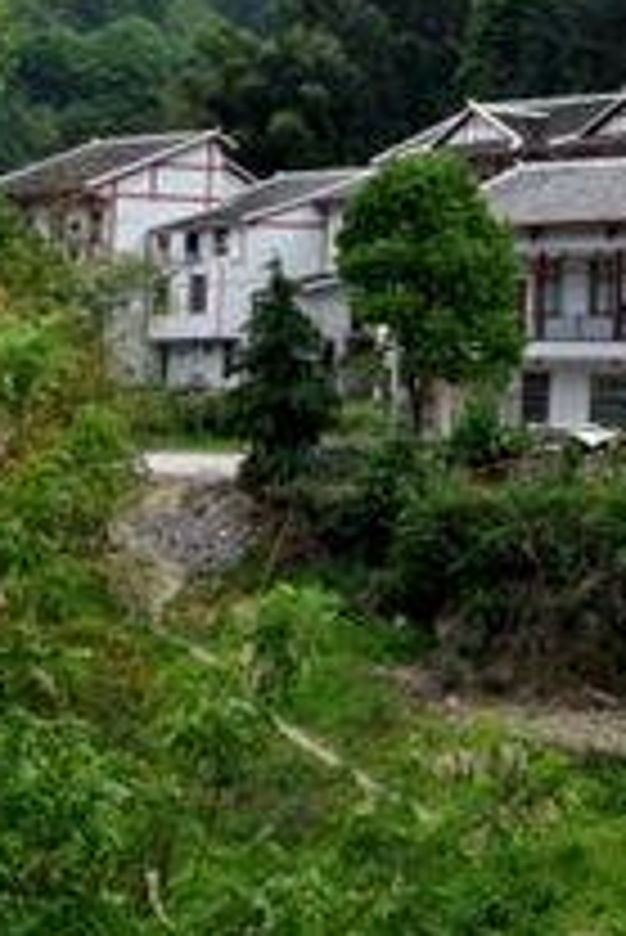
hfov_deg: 11.8
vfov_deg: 18.2
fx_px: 2890
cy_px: 191
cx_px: 959
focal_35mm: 111
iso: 200
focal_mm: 28
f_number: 8
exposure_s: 1/250
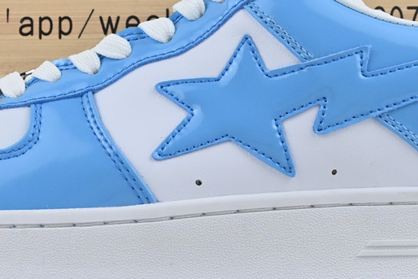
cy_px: 139
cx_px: 211
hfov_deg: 18.0
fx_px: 1321
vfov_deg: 12.1
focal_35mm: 114
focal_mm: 32.5
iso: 1000
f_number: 10
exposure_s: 1/200
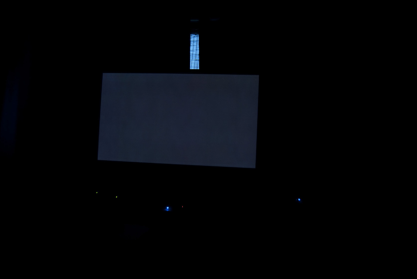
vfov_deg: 48.1
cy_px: 140
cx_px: 208
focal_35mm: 27
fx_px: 313
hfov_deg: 67.3
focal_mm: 18
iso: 200
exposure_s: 2
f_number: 3.5
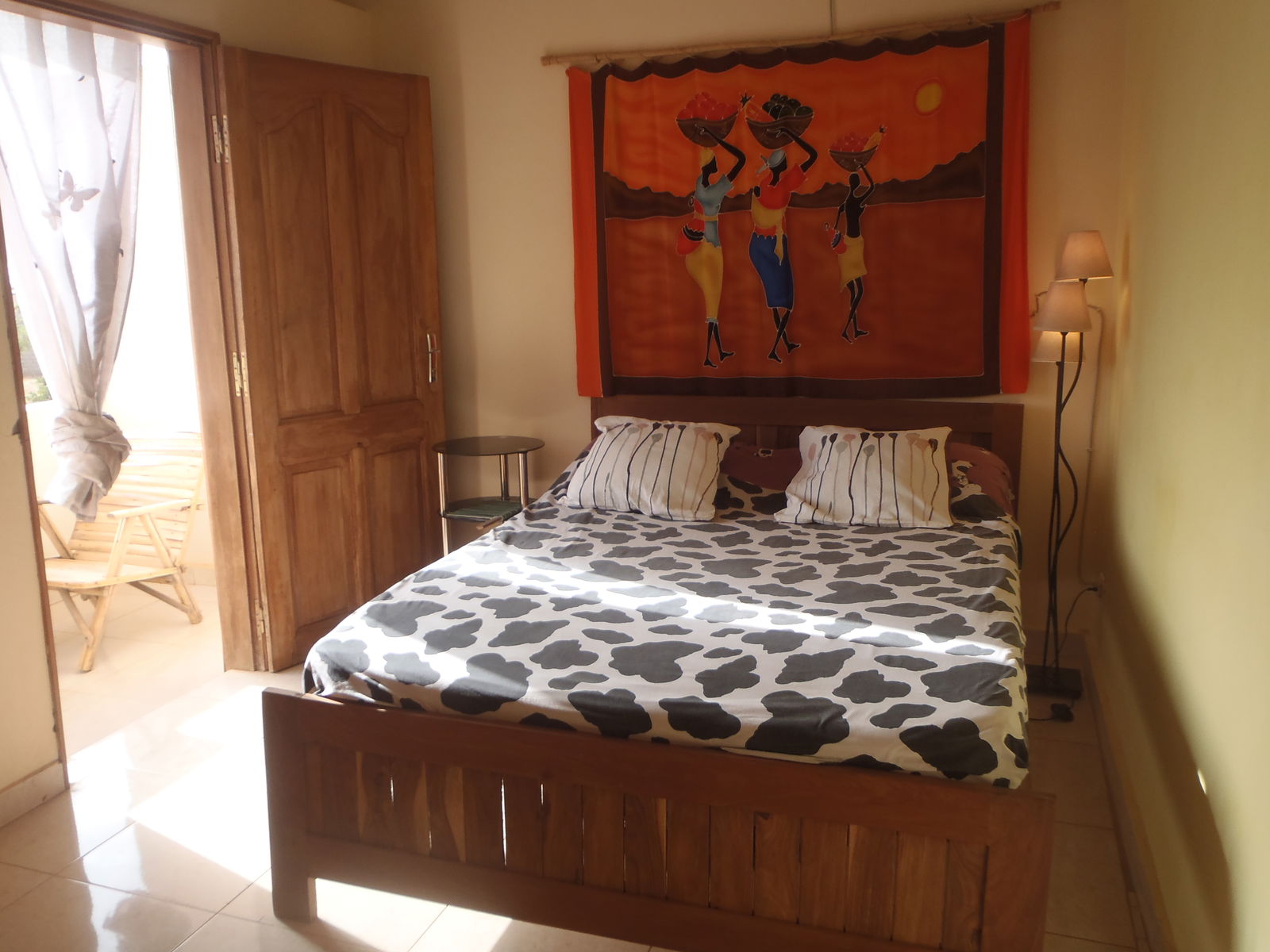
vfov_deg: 49.7
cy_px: 476
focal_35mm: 28
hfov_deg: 63.4
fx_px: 1027
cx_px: 635
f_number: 3.5
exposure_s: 1/80
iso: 80
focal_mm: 5
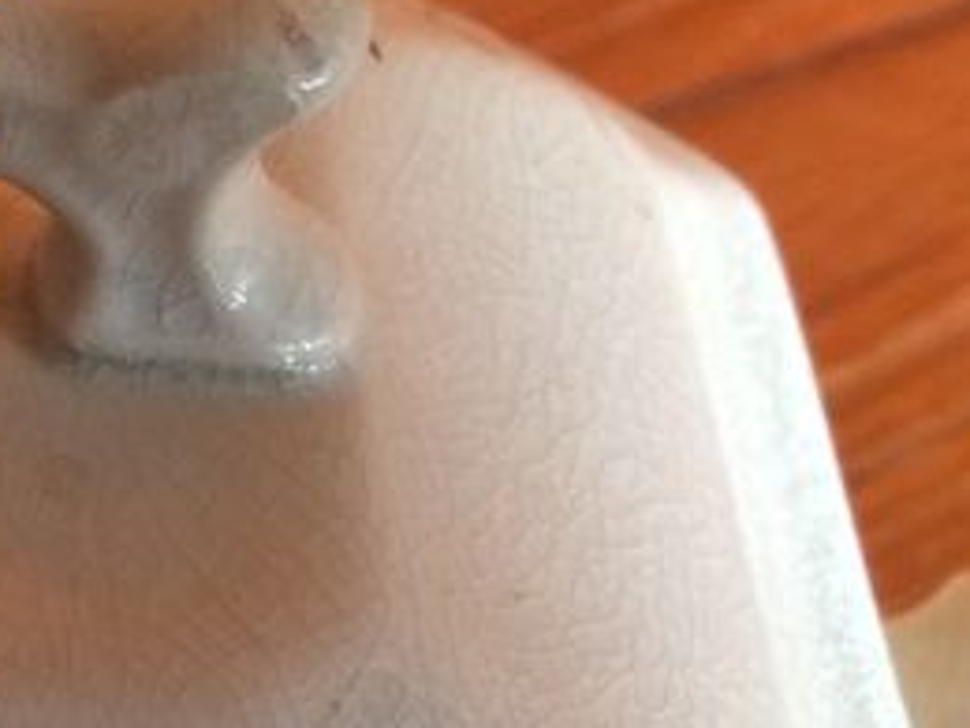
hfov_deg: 17.5
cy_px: 793
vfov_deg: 13.9
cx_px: -343
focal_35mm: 104
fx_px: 2914
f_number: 2.2
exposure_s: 1/30
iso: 125
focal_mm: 4.12
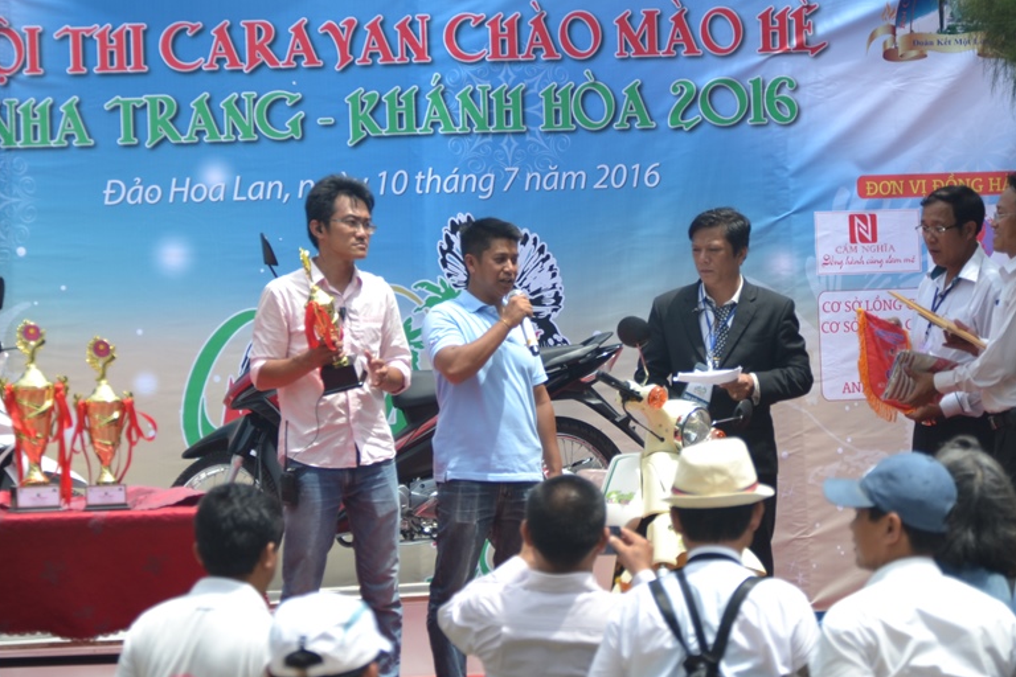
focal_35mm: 160
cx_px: 475
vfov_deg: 8.6
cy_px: 251
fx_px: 4515
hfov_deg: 12.8
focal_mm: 80
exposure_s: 1/500
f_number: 5.6
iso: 140
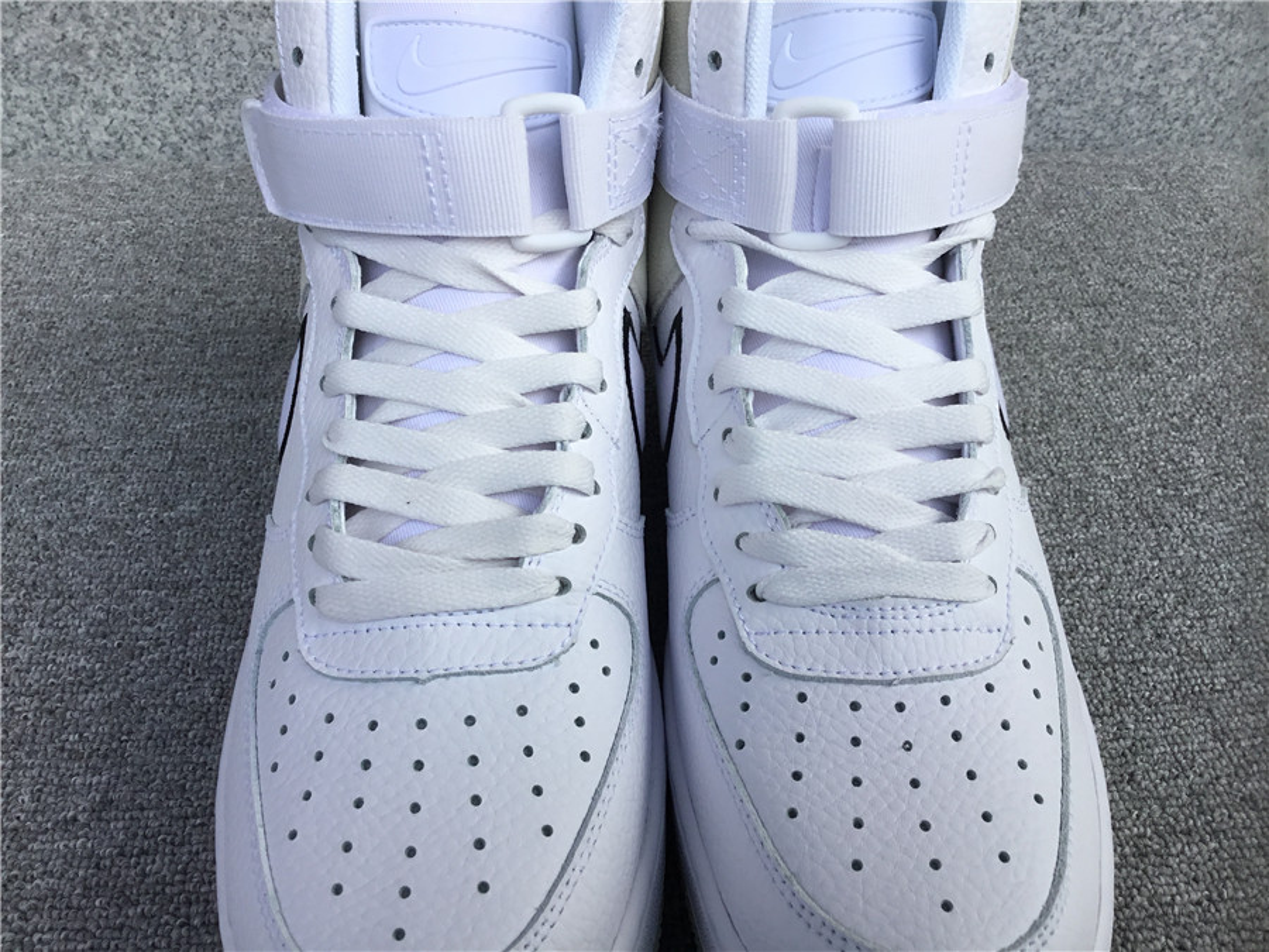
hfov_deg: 58.4
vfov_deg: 45.4
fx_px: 1136
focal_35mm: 31
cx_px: 634
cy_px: 476
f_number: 2.4
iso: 25
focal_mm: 3.3
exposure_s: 1/386
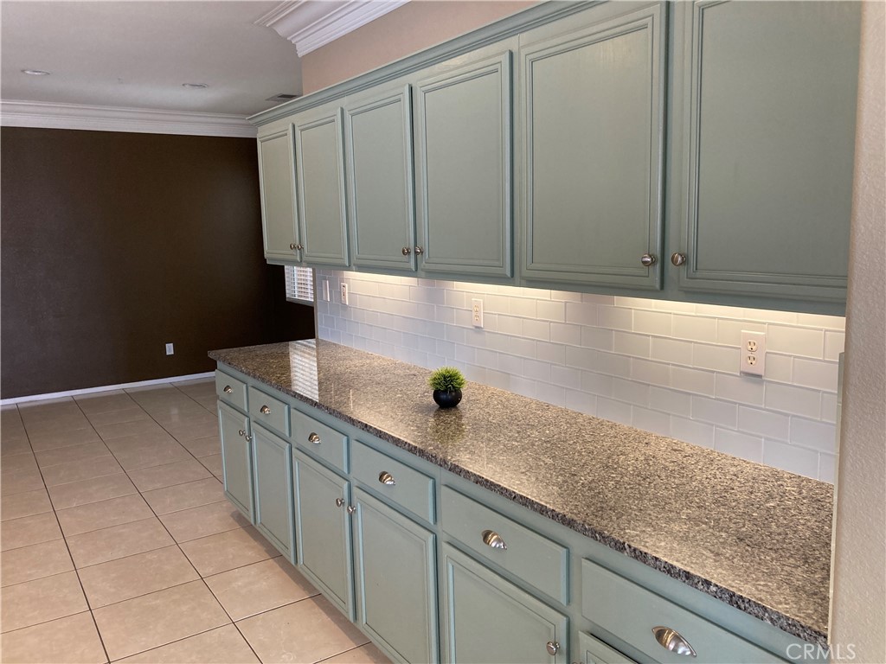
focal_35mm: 28
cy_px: 332
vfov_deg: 49.7
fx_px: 717
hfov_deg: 63.4
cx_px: 443
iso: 64
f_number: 1.8
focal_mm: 3.99
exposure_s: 1/60
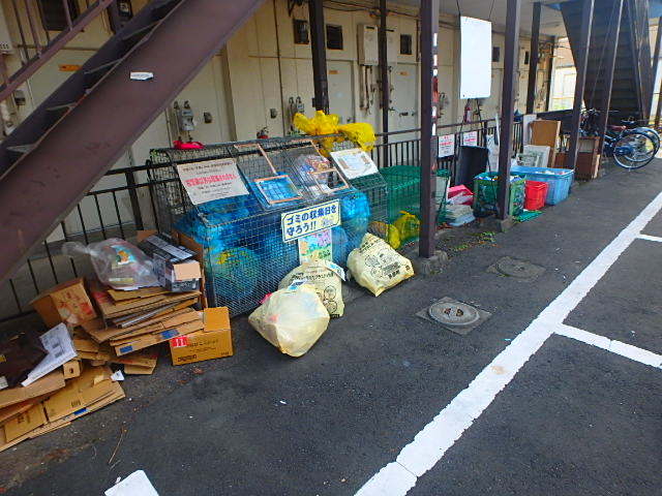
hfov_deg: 79.0
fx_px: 402
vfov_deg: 63.4
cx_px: 331
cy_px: 248
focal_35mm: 21
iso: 125
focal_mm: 3.7
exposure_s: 1/250
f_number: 3.5
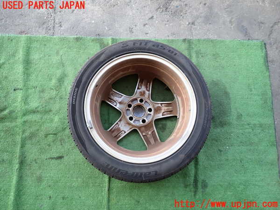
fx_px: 202
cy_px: 105
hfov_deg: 69.4
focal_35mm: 25
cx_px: 140
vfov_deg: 54.9
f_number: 2
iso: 125
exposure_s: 1/125
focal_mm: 4.5
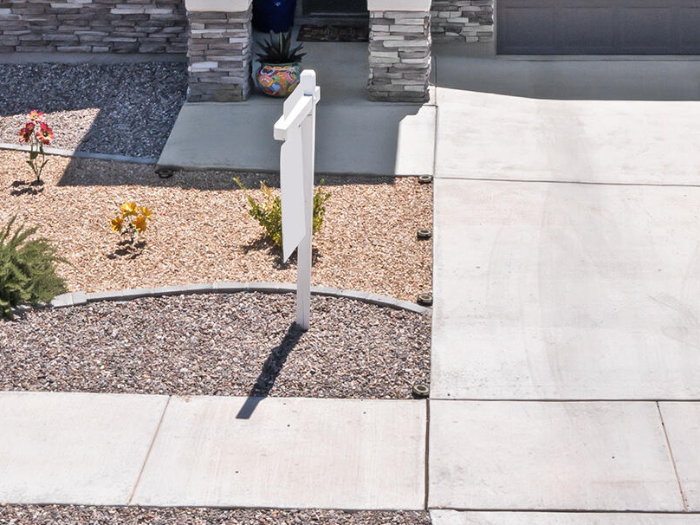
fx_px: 1820
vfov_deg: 15.7
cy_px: -143
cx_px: 457
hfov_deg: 21.7
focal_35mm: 90
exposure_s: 1/640
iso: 100
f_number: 6.3
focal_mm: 10.26
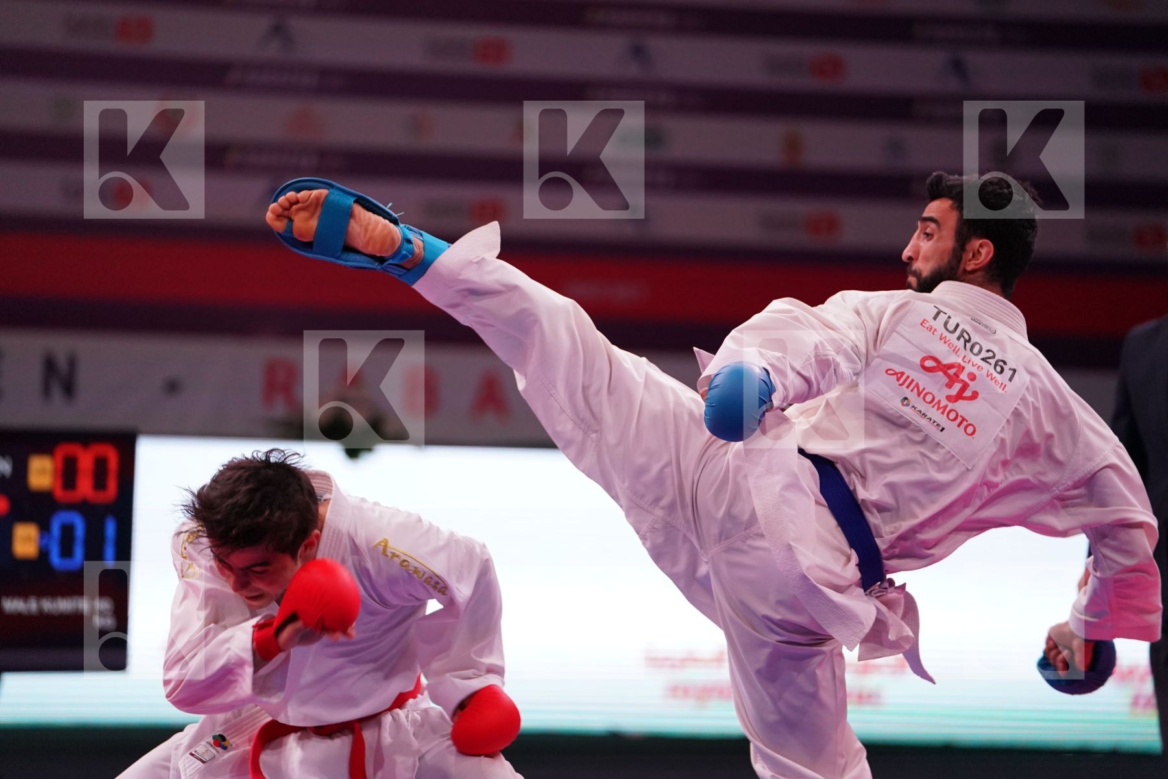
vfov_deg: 8.1
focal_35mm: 170
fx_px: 5515
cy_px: 390
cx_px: 584
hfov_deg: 12.1
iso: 3200
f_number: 2.8
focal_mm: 170
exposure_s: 1/1000
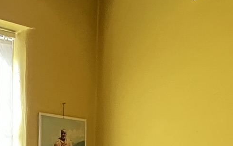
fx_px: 368
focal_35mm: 58
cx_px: 7
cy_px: 265
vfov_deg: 17.8
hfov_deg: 32.6
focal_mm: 1.57
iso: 1250
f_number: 1.8
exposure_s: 1/34
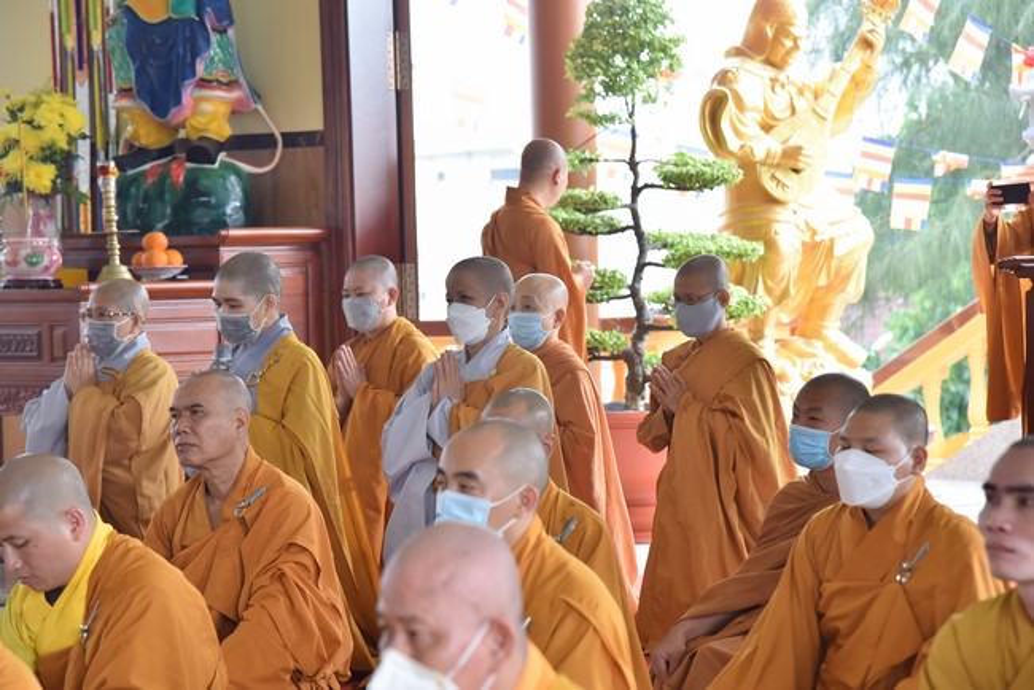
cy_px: 345
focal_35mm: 105
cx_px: 517
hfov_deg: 19.4
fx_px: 3017
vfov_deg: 13.1
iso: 800
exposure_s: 1/160
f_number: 5.6
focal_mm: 105
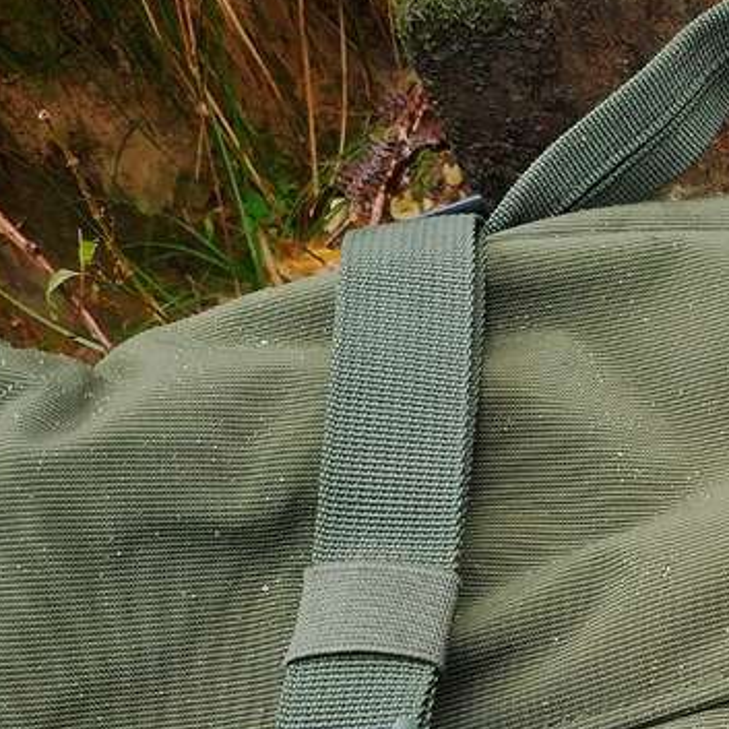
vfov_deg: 20.9
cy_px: 580
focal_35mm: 82
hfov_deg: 19.0
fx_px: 1954
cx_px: 1035
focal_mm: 4.5
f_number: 2
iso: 397
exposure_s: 1/17
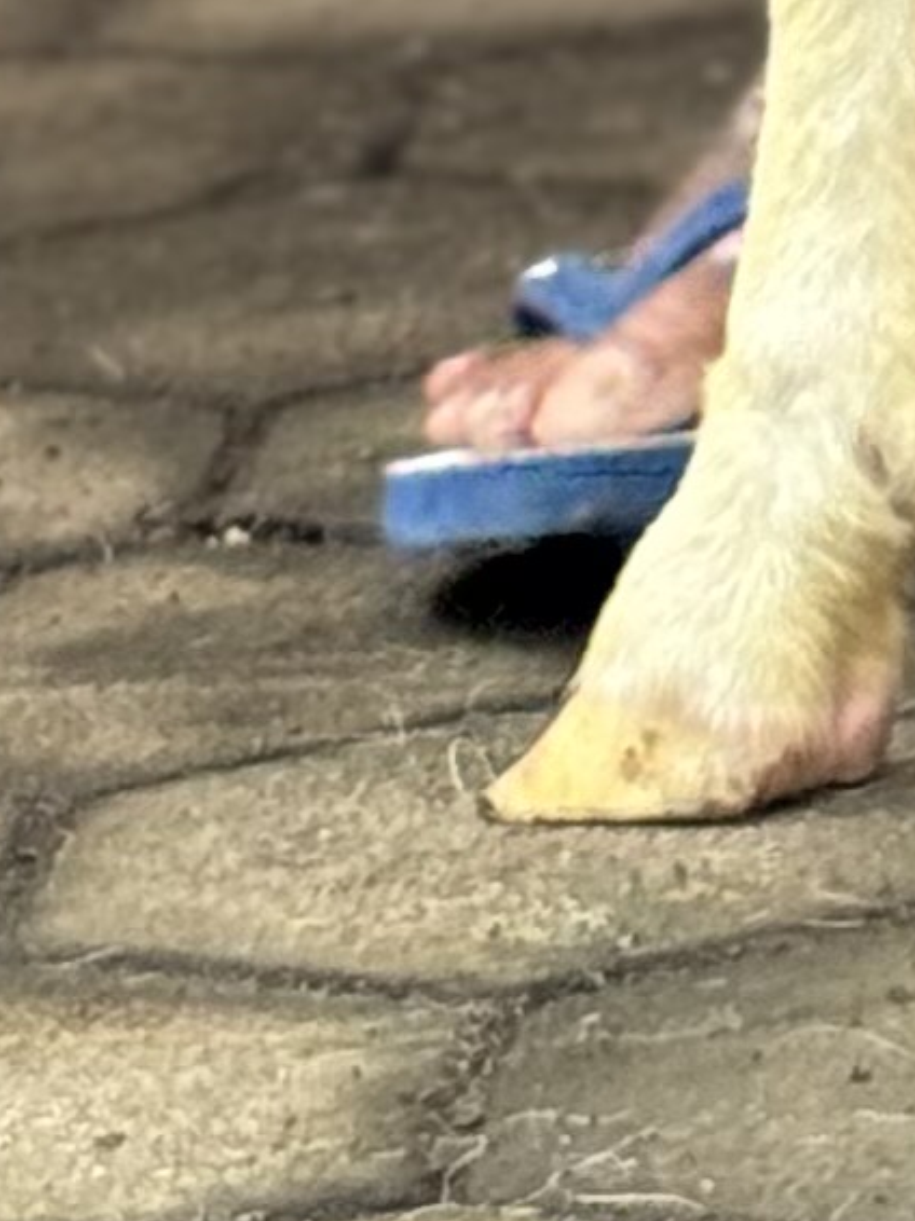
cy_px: -3007
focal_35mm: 342
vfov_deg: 5.3
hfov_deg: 4.3
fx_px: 12062
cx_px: 1474
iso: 64
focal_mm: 6.76
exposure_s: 1/170
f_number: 1.78
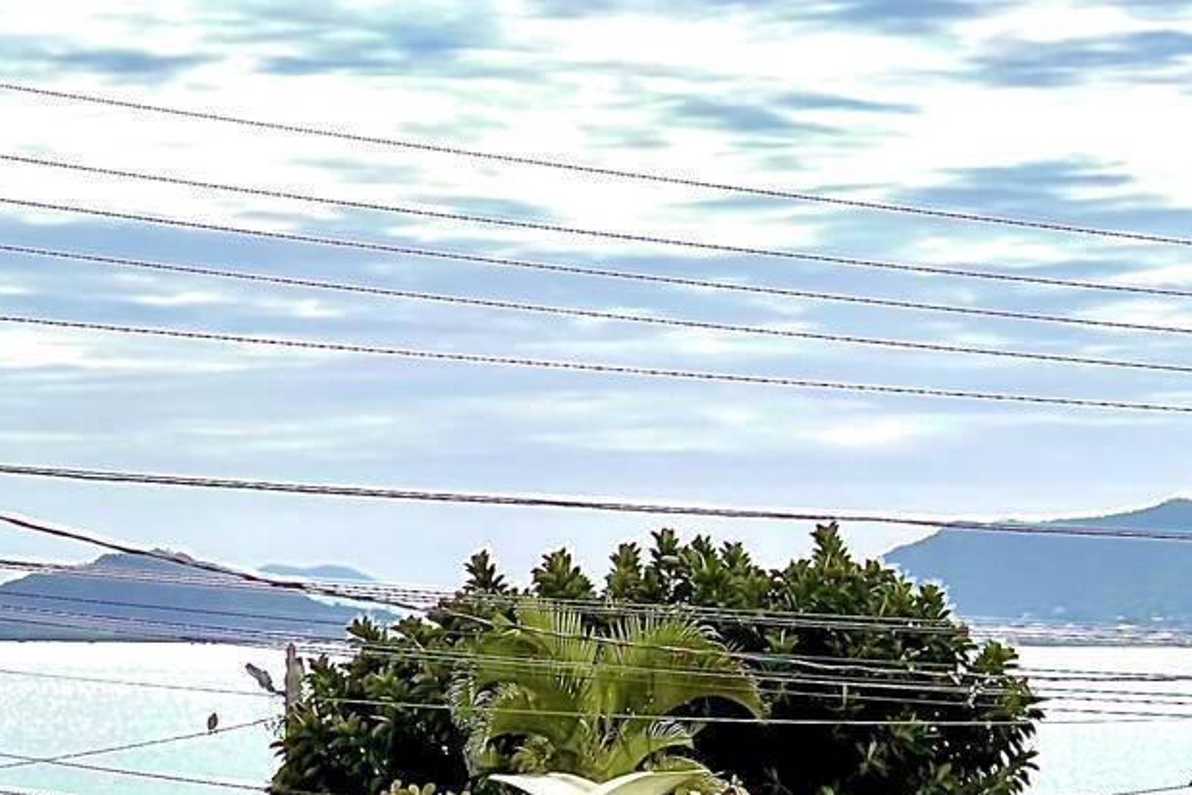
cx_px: 885
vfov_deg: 8.7
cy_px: 963
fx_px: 5132
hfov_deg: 13.2
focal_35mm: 155
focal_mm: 7.5
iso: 20
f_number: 2.2
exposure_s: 1/2179
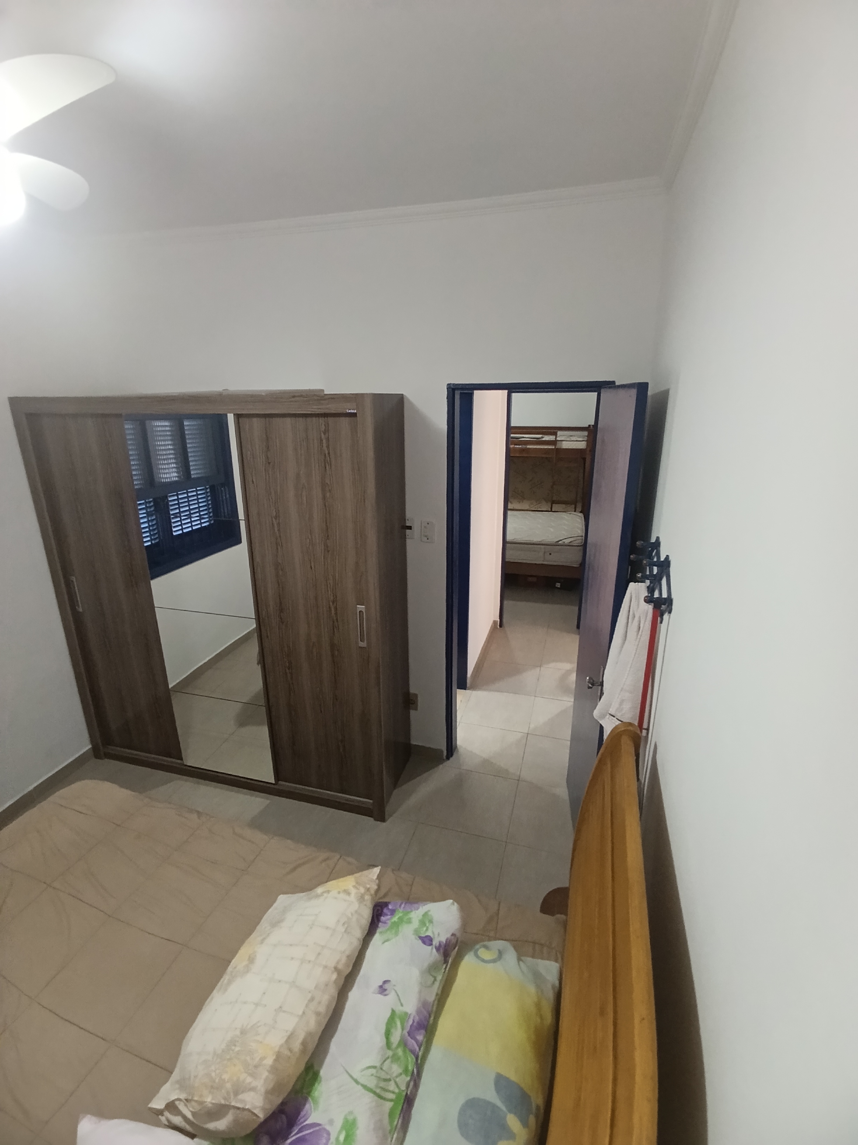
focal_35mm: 16
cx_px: 429
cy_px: 572
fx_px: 529
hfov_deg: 78.1
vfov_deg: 94.5
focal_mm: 1.65
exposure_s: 1/30
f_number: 2.2
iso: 640
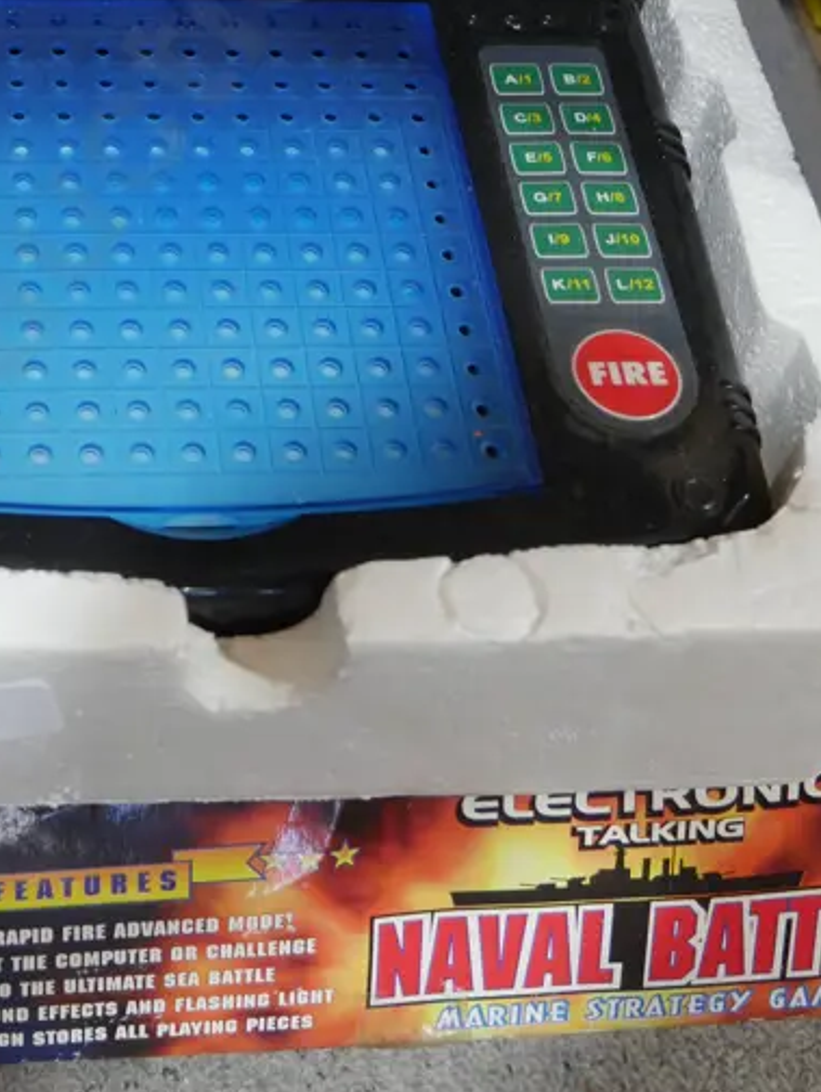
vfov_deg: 29.1
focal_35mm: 65
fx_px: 2052
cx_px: 77
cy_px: 214
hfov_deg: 22.1
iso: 400
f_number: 4
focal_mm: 16
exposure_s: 1/60
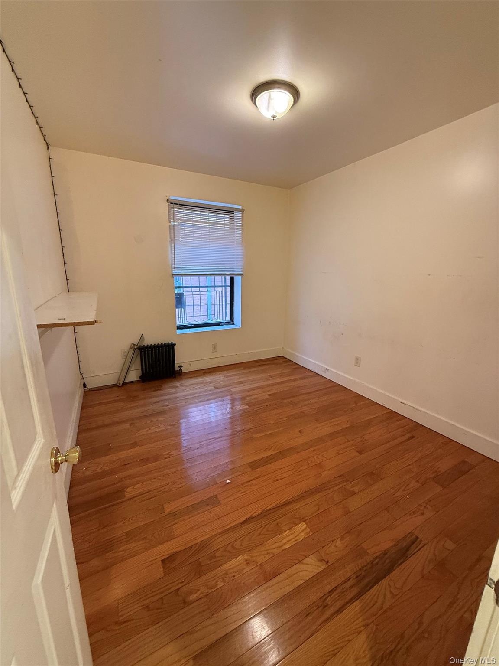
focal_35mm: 14
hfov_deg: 85.7
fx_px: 269
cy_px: 333
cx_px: 250
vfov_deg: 102.1
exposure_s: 1/60
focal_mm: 2.22
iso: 400
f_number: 2.2
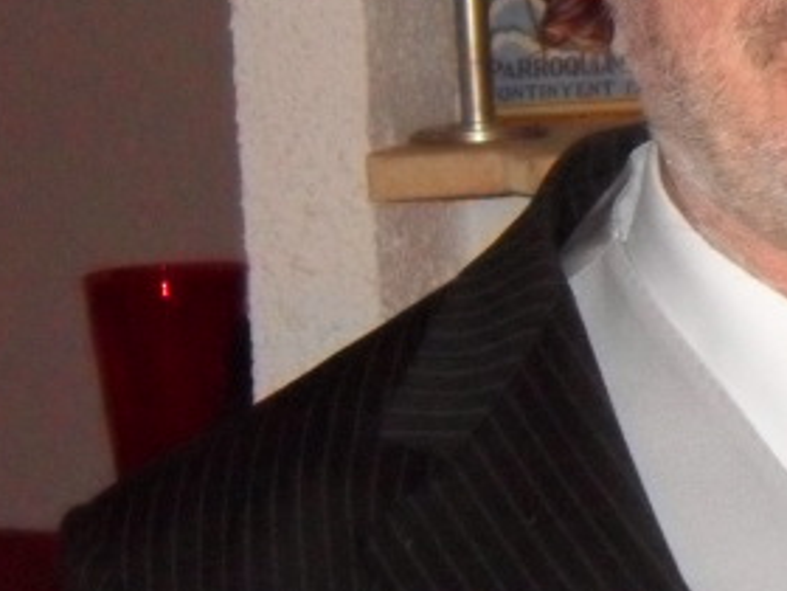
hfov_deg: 14.0
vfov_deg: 11.5
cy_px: 70
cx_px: 1313
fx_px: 2910
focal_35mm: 128
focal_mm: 6.2
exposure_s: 1/45
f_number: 2.8
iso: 400
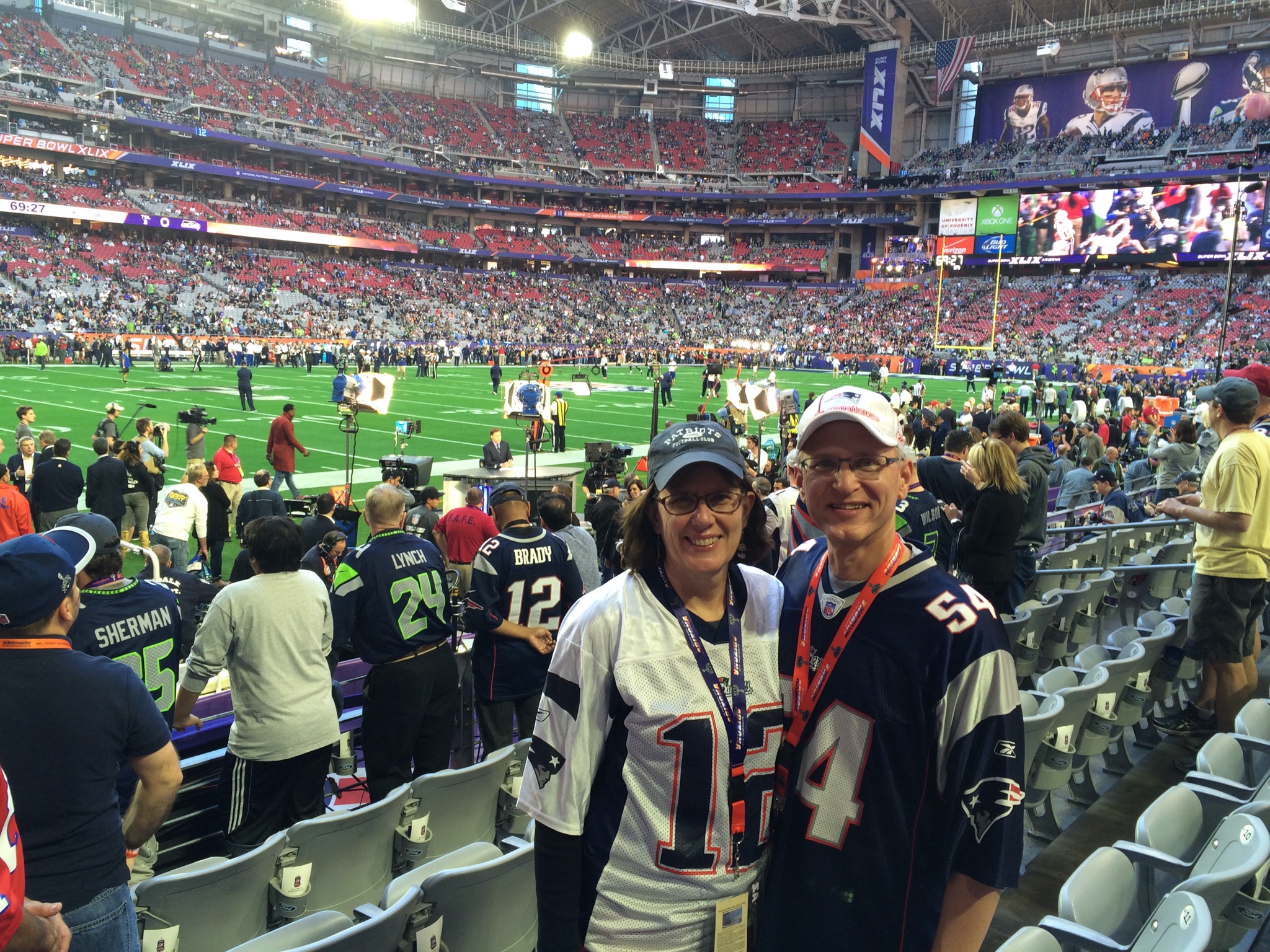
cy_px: 476
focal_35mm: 29
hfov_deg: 61.7
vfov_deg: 48.2
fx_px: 1064
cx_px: 635
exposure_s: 1/60
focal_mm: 4.15
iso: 40
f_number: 2.2
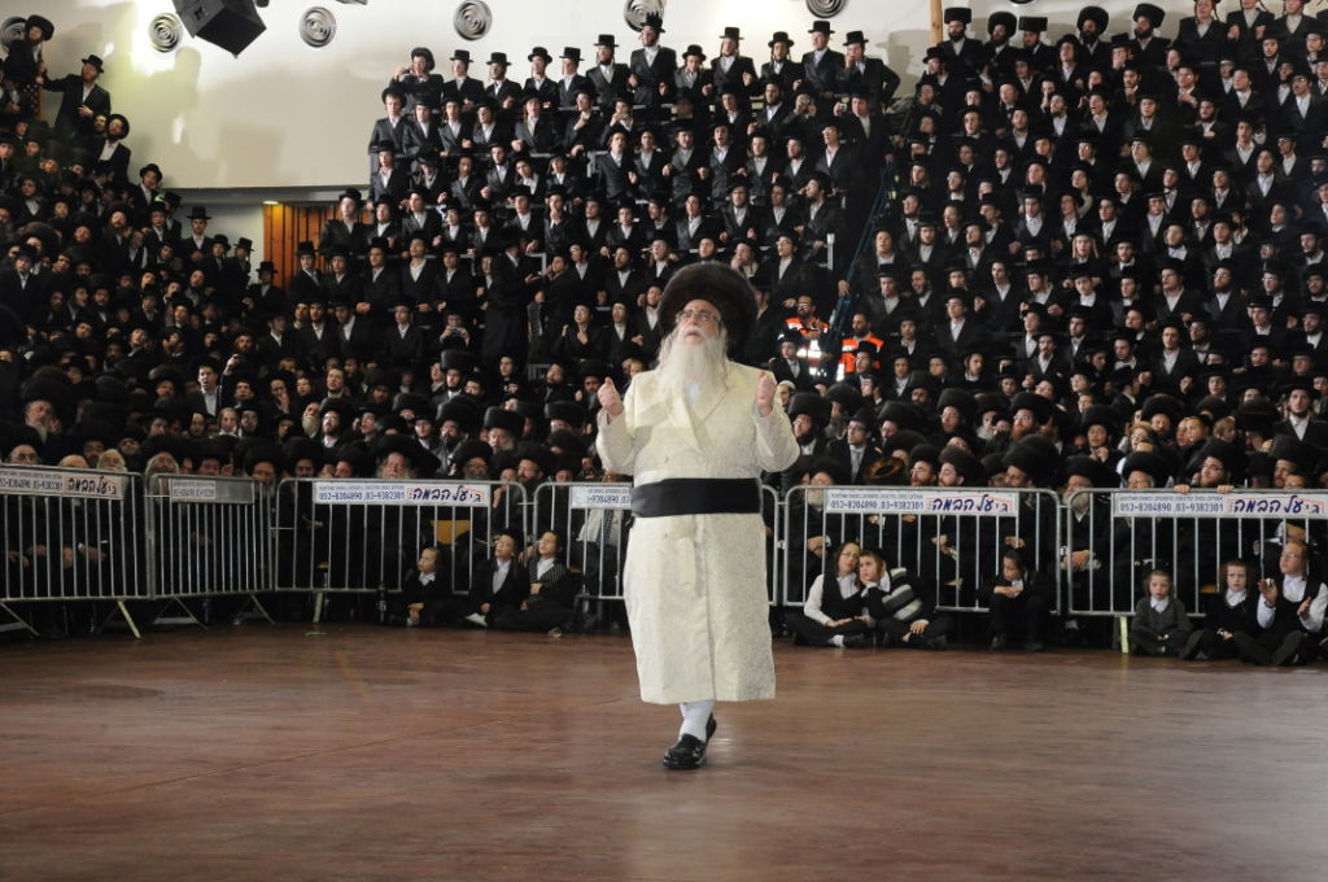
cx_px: 664
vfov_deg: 18.9
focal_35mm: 72
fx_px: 2653
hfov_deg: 28.1
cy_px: 441
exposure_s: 1/200
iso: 1000
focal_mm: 48
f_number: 6.3
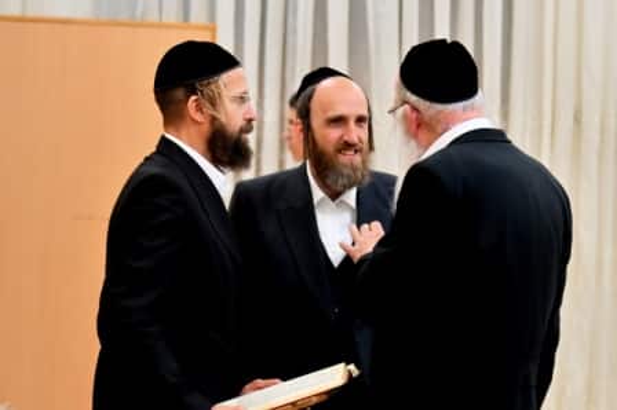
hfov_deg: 11.4
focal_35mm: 180
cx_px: 308
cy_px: 205
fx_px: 3083
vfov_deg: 7.6
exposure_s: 1/320
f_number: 4
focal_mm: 120
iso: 1000
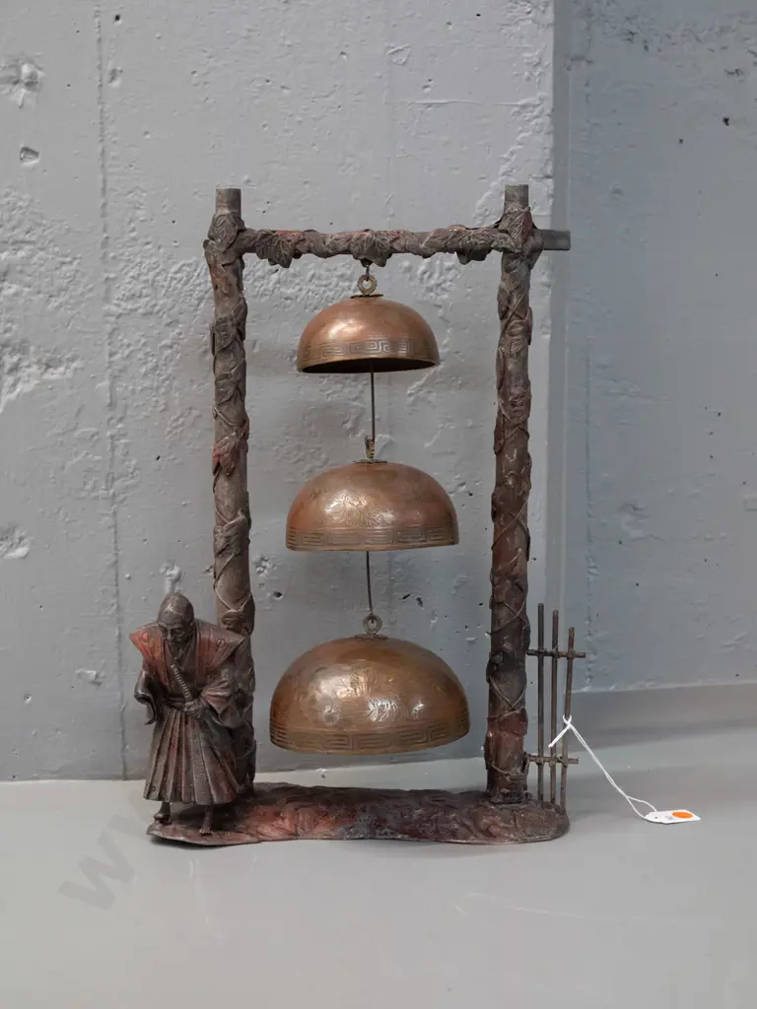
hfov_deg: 29.1
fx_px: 1458
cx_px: 378
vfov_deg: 38.2
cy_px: 504
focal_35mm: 50
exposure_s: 1/100
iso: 3200
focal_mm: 25
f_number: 5
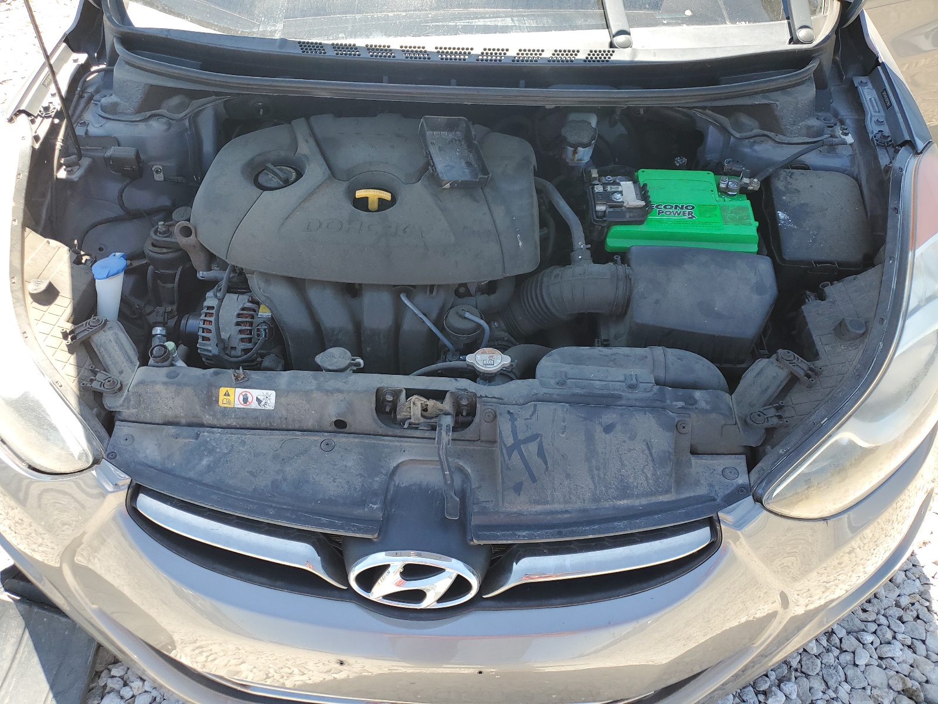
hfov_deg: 67.3
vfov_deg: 53.1
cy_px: 352
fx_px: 705
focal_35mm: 26
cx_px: 469
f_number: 1.5
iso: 50
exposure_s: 1/500
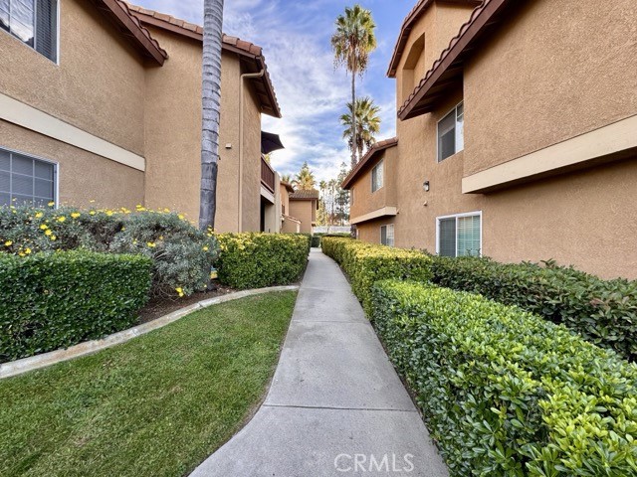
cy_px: 238
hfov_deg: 102.1
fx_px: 258
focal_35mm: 14
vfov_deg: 85.7
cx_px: 318
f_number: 2.2
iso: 40
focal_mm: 2.22
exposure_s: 1/111
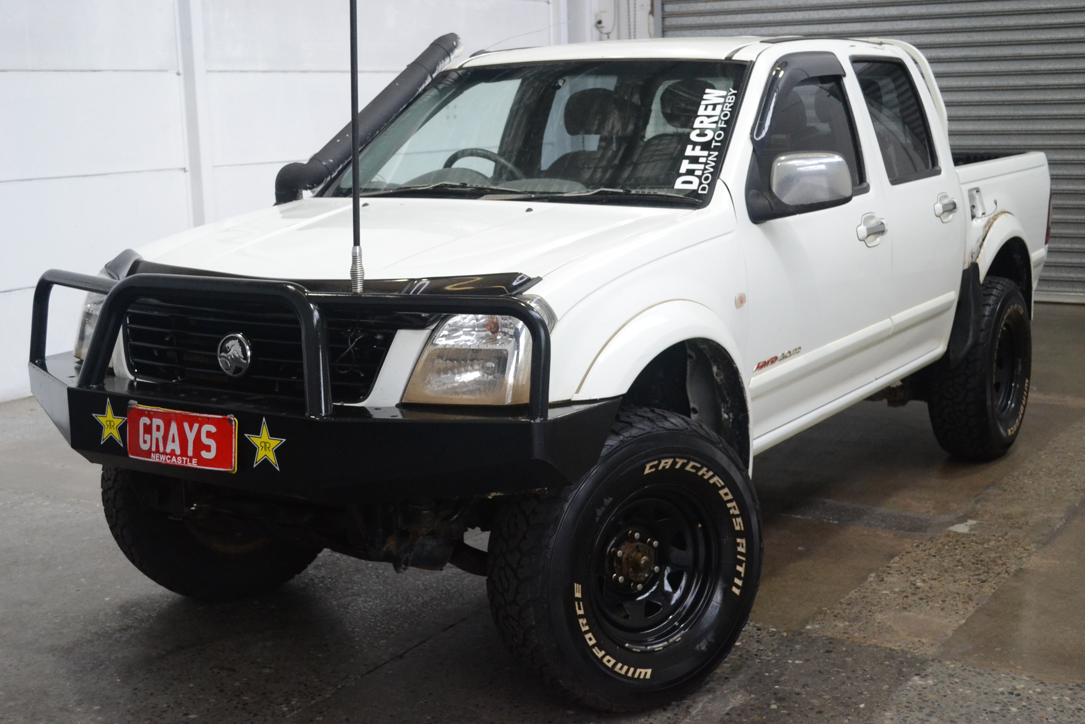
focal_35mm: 48
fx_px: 1447
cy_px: 362
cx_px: 542
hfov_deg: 41.1
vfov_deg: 28.1
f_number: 4.8
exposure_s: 1/320
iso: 1600
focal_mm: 32
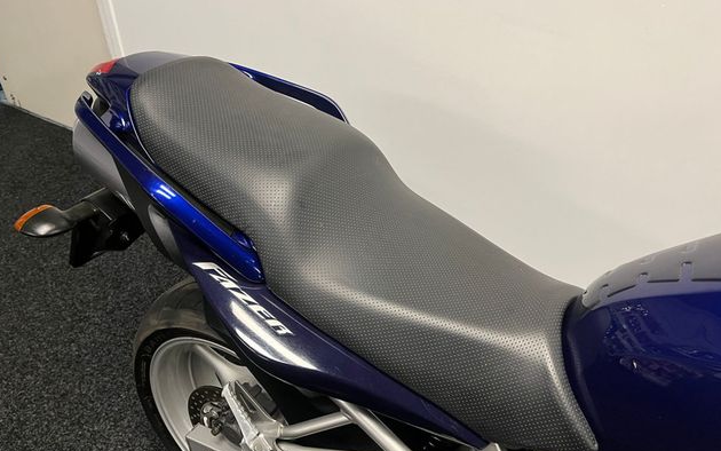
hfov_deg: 66.5
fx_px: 550
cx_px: 357
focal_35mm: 28
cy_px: 219
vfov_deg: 44.6
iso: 100
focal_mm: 5.1
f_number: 1.6
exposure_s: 1/50
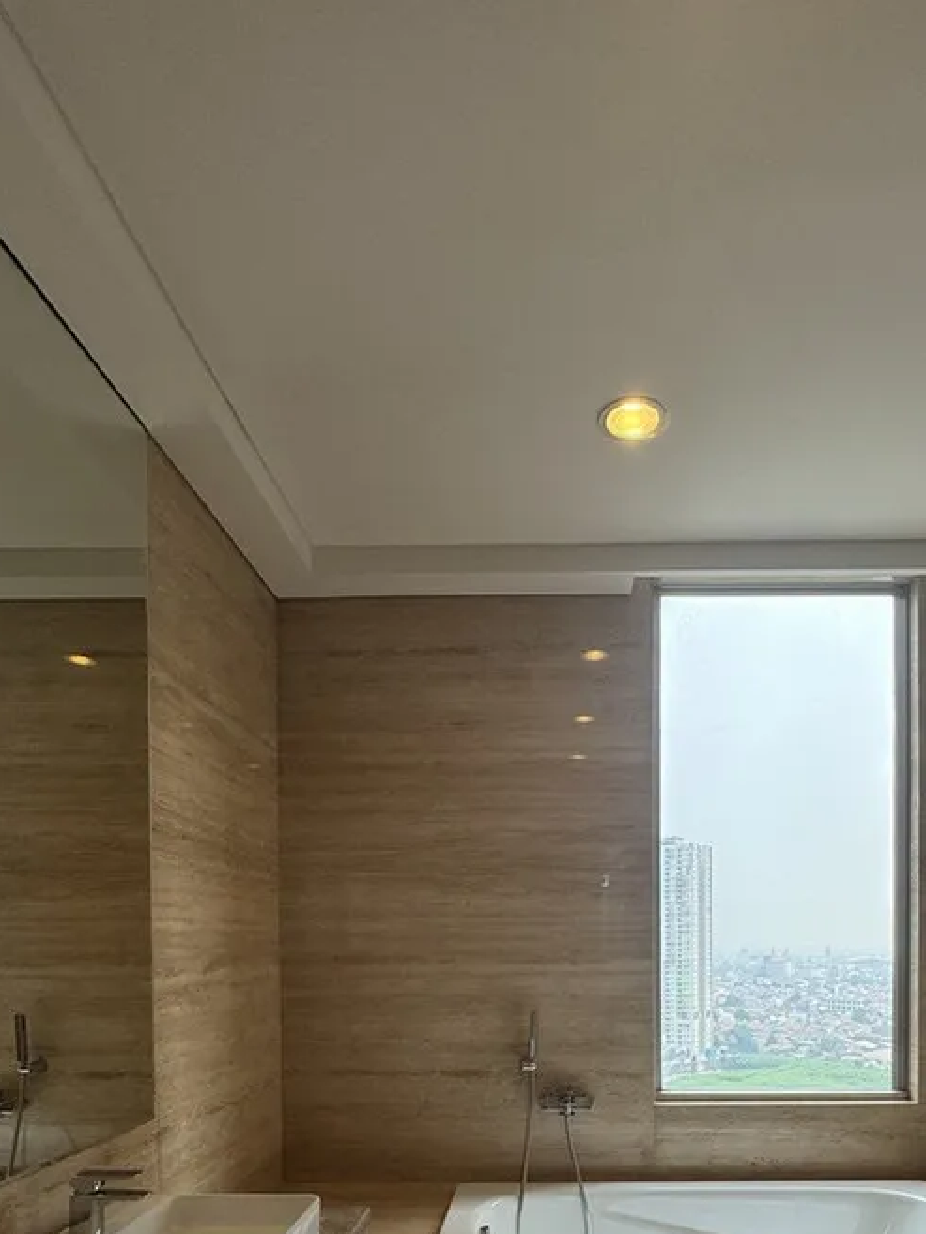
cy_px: 954
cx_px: 545
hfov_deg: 58.5
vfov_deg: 68.2
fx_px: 820
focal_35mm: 23
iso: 40
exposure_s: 1/130
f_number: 2.2
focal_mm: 2.22
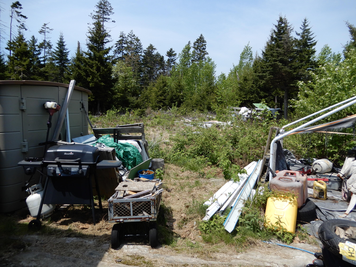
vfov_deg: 56.8
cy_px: 134
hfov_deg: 71.6
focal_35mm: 24
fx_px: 247
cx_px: 178
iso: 80
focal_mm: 4.3
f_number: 3.4
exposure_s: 1/800
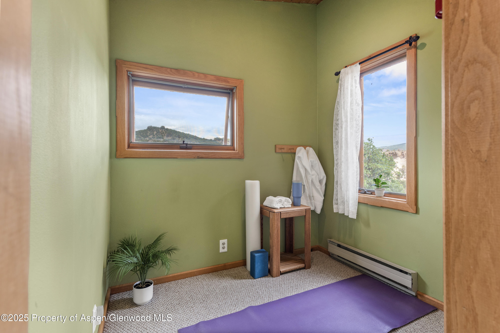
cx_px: 250
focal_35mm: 17
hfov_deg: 93.3
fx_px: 236
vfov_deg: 70.5
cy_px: 166
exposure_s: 1/25
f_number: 7.1
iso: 400
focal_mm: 17
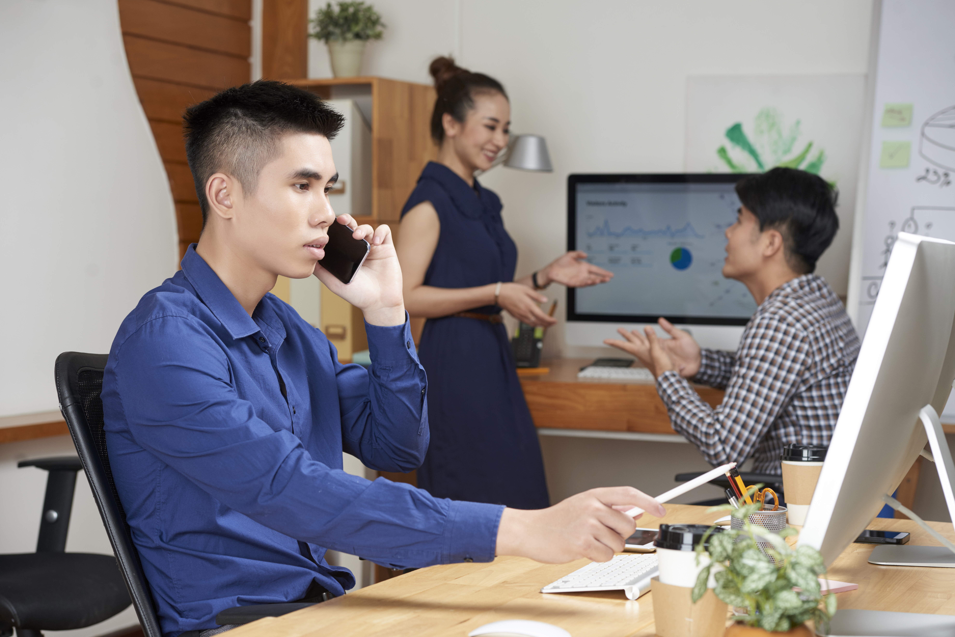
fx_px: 1857
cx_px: 478
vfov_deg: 19.5
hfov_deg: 28.8
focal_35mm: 70
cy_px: 318
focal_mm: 70
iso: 200
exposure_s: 1/125
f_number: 5.6
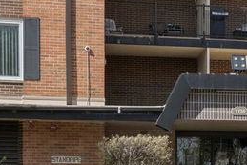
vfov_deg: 13.5
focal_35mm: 100
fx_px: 686
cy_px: 172
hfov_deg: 19.7
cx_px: 258
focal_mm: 16
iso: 400
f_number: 8
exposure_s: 1/2000
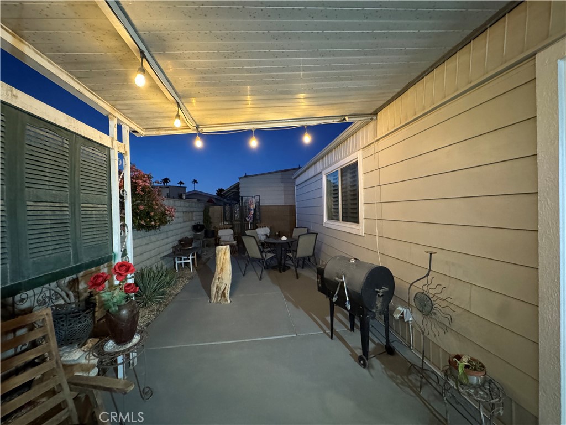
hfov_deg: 102.1
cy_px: 212
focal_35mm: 14
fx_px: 229
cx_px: 283
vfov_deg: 85.7
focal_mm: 2.22
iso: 1250
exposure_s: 1/30
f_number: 2.2
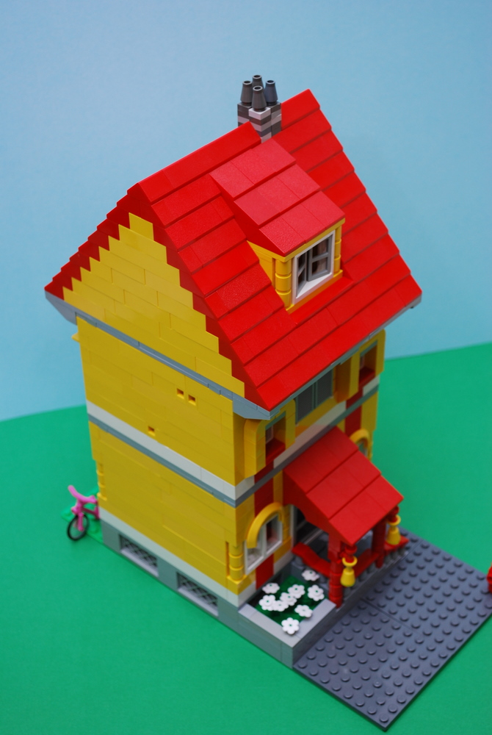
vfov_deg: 31.8
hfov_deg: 21.6
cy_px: 368
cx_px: 246
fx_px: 1287
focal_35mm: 63
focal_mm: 42
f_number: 5.6
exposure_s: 1/60
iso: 200
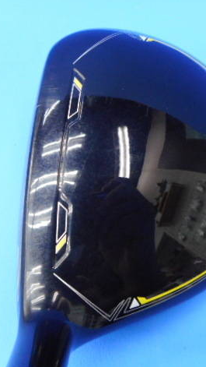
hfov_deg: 32.0
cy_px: 183
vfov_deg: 54.0
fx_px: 359
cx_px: 106
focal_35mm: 37
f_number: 3.7
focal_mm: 4.5
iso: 250
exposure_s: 1/30
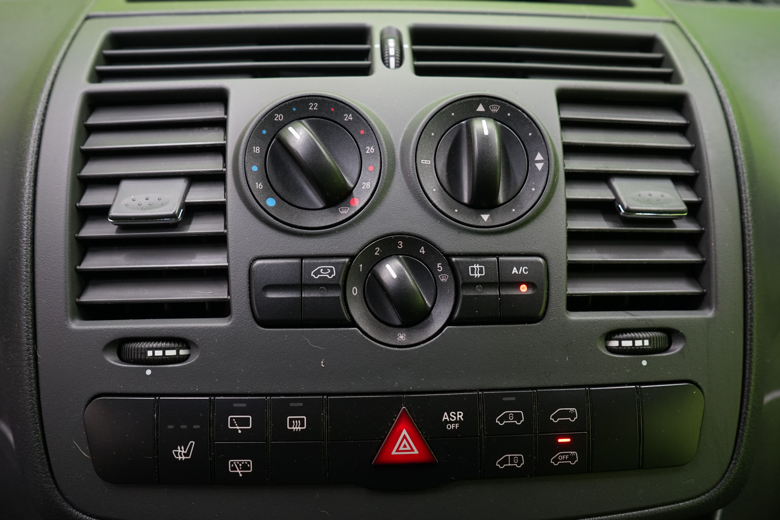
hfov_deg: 60.3
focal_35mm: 31
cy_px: 260
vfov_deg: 42.3
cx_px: 390
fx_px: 672
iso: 1250
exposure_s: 1/20
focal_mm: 31
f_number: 5.6
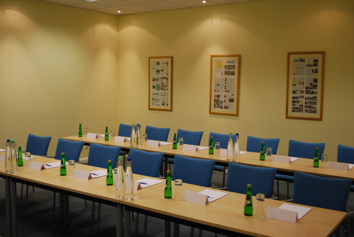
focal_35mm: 39
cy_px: 118
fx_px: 384
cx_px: 177
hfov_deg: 49.5
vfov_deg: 34.3
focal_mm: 26
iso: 220
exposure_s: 1/30
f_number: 4.5
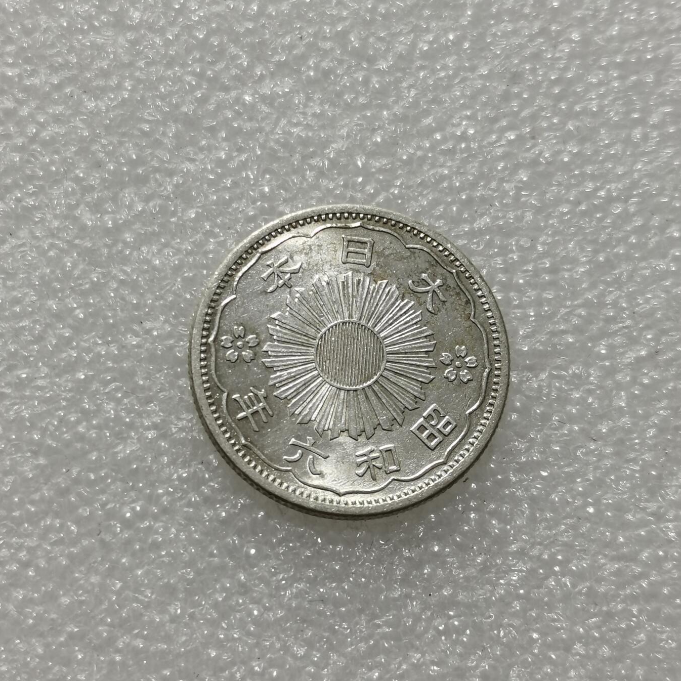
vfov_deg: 22.2
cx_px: 340
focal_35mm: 78
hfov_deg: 22.2
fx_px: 1736
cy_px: 323
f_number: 1.8
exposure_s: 1/100
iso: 64
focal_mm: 5.58
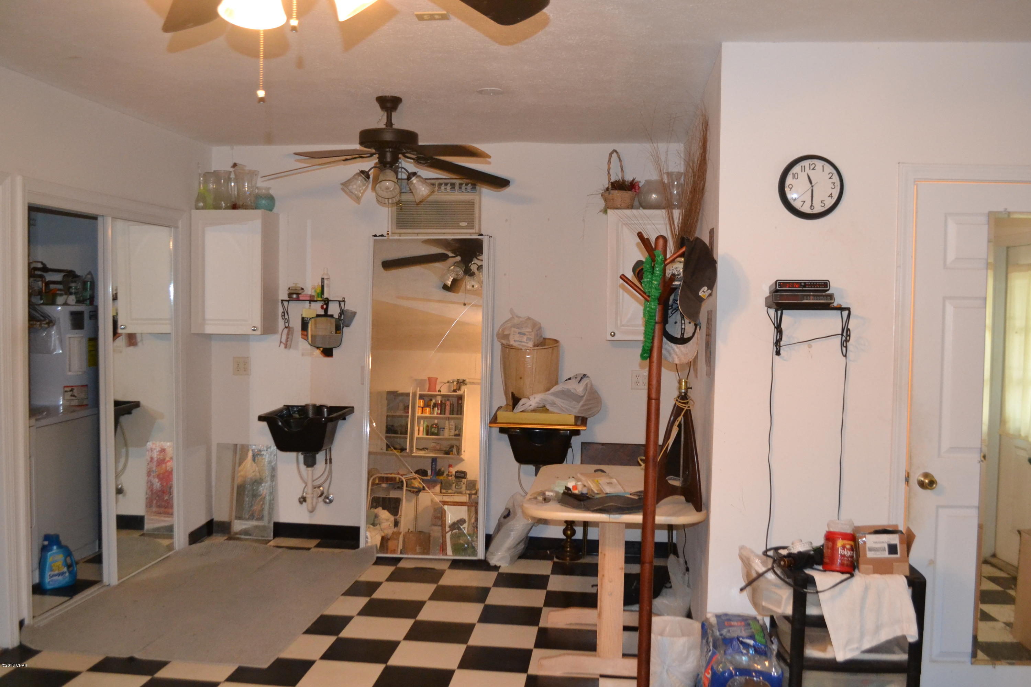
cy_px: 344
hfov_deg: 57.2
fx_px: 945
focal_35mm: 33
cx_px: 516
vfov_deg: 40.0
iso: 2500
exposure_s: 1/60
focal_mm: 22
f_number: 3.8
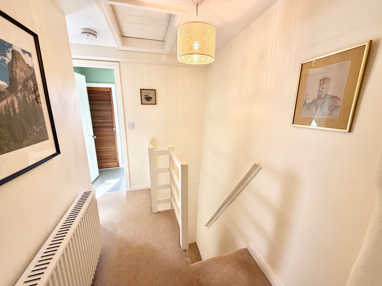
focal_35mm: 14
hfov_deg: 102.1
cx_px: 191
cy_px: 143
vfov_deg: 85.7
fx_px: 154
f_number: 2.2
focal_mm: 2.22
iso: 125
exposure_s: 1/121
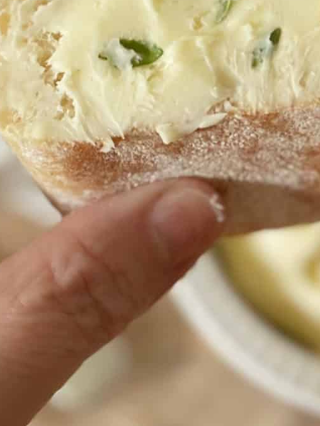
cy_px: -80
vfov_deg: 13.4
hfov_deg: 10.3
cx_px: 287
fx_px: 1762
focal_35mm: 143
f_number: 1.8
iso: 400
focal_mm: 6.9
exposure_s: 1/46
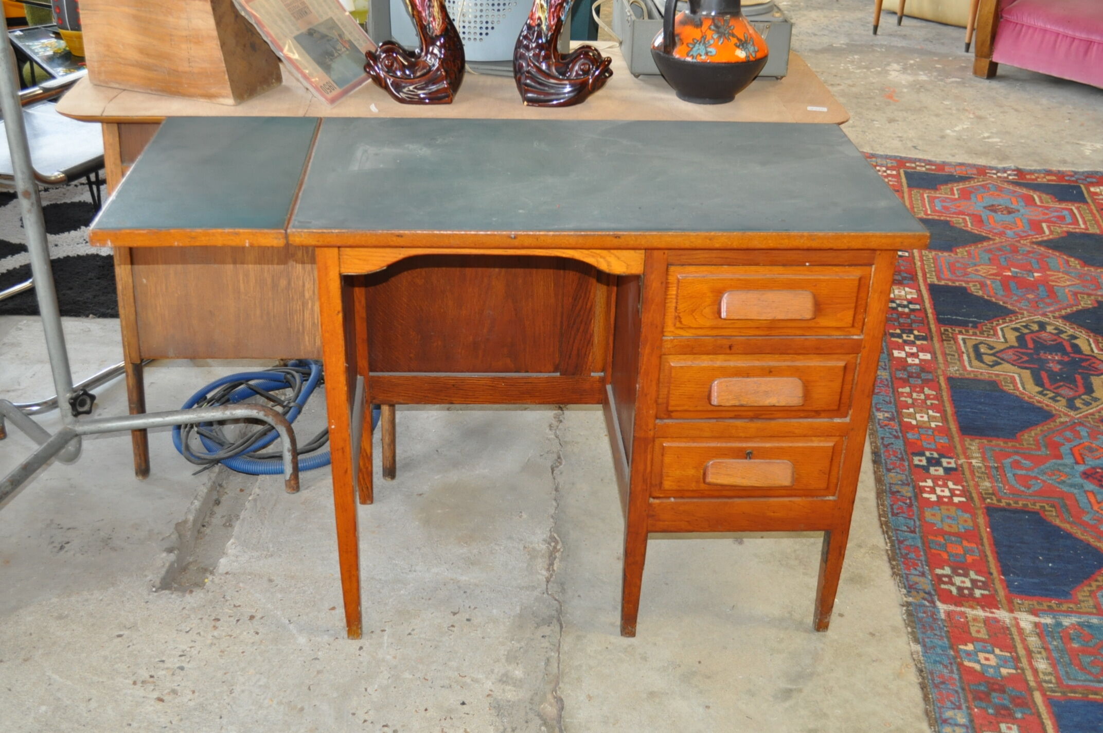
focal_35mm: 42
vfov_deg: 31.8
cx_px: 552
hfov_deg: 46.4
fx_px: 1285
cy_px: 366
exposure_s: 1/60
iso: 800
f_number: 4.5
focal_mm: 28
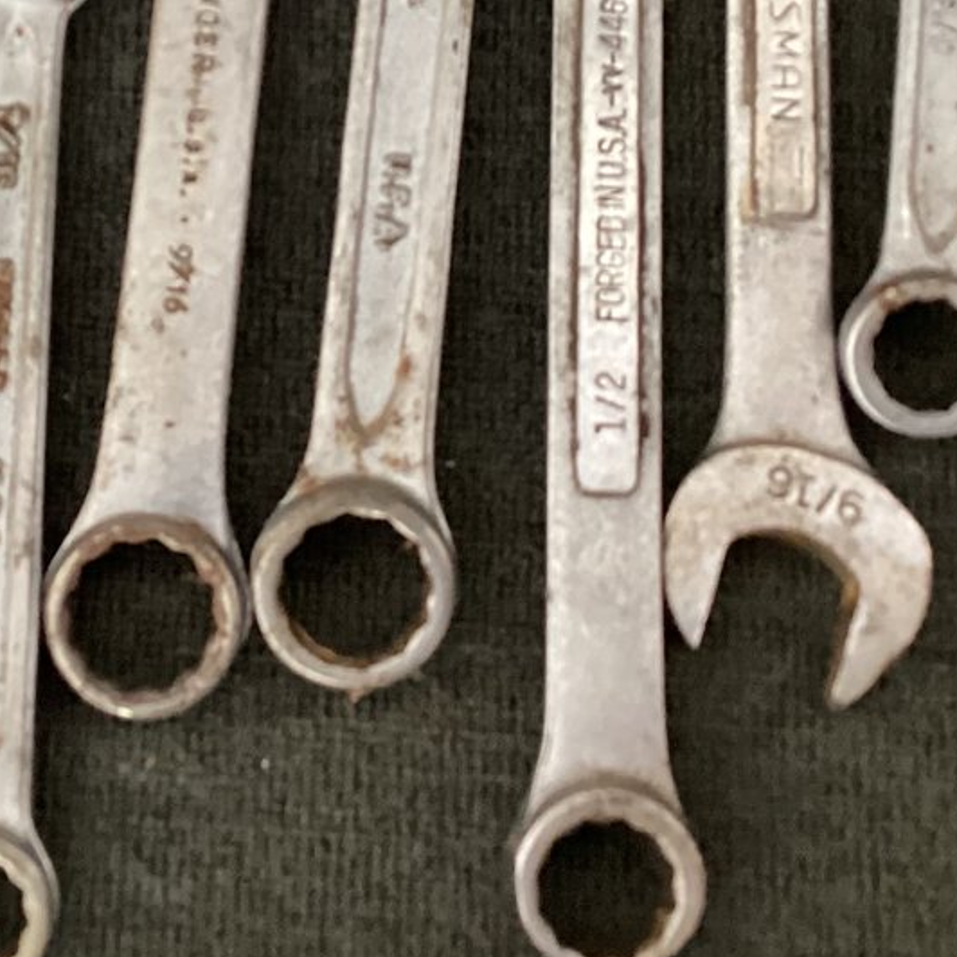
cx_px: 228
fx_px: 2440
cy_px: 127
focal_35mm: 78
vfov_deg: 21.8
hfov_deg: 22.0
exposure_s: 1/40
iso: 400
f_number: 2.4
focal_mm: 3.3
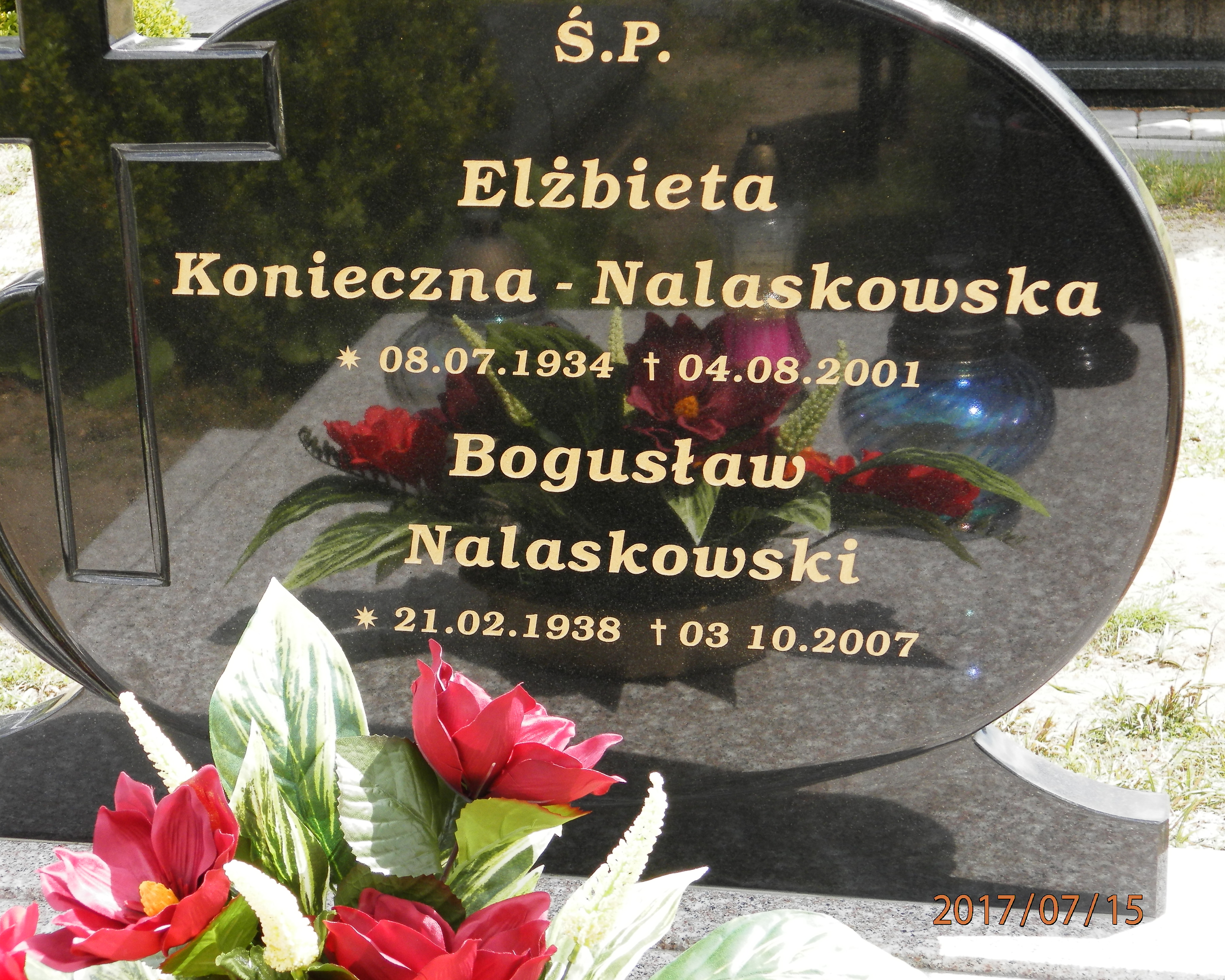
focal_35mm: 74
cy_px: 507
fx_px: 2683
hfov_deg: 25.7
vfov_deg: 20.7
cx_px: 544
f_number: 4
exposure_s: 1/160
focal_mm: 12.2
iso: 80
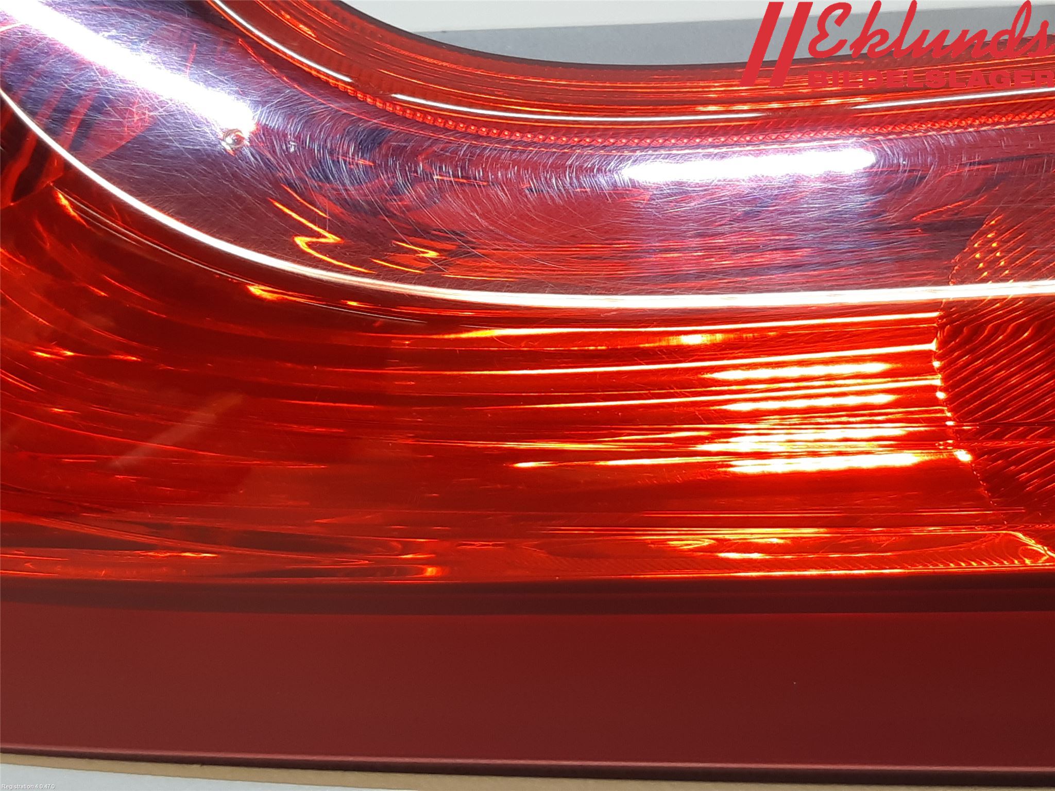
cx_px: 528
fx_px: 792
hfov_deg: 67.3
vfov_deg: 53.1
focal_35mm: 26
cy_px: 396
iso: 64
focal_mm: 3.93
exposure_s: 1/50
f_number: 1.7
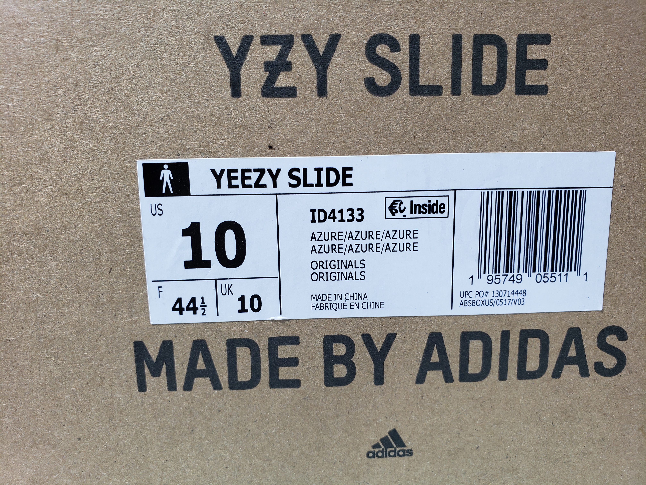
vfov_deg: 53.1
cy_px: 242
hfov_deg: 67.3
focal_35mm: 26
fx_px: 485
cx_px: 323
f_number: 2.4
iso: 64
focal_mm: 4.3
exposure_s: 1/100
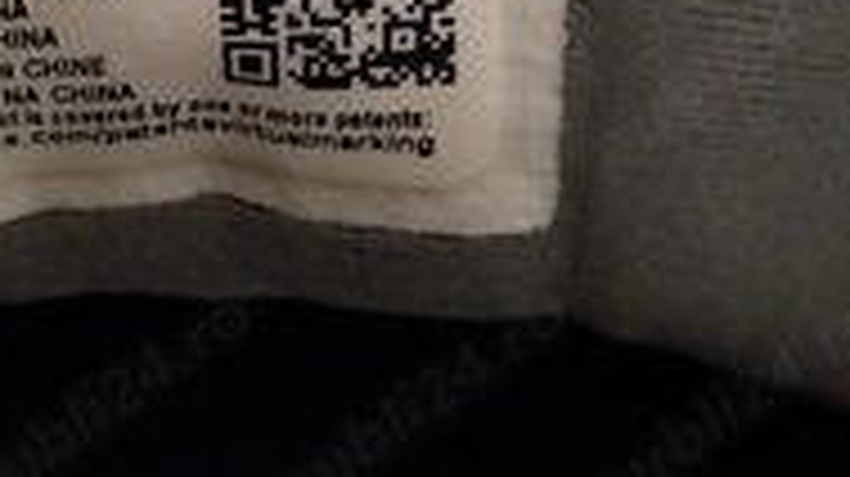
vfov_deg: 18.1
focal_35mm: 60
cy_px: -207
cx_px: 261
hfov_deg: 34.5
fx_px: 1351
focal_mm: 4
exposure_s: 1/20
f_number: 1.8
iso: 1250
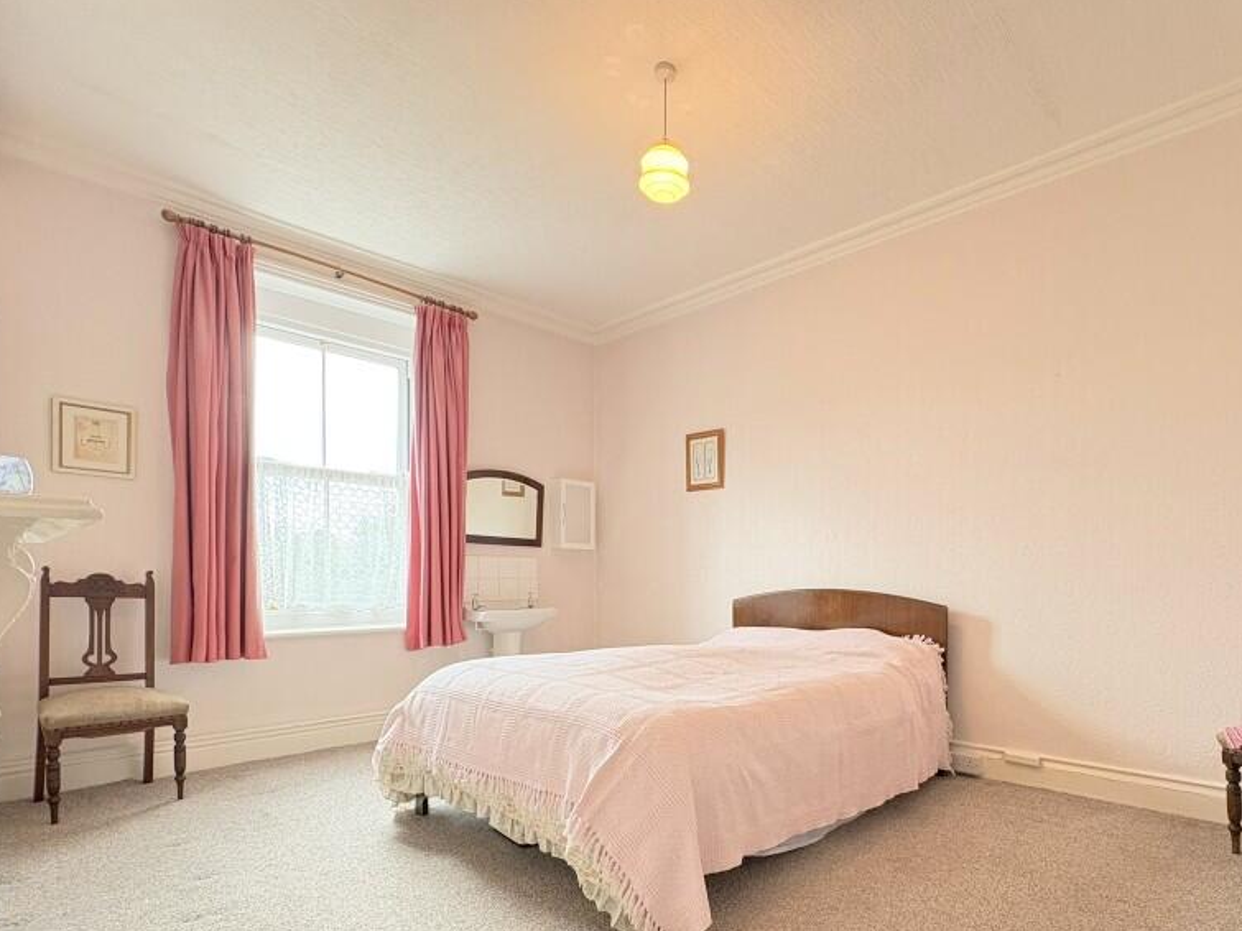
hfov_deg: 83.9
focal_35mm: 19
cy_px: 595
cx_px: 725
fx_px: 682
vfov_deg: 67.4
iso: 320
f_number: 2.2
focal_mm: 2.22
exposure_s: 1/50
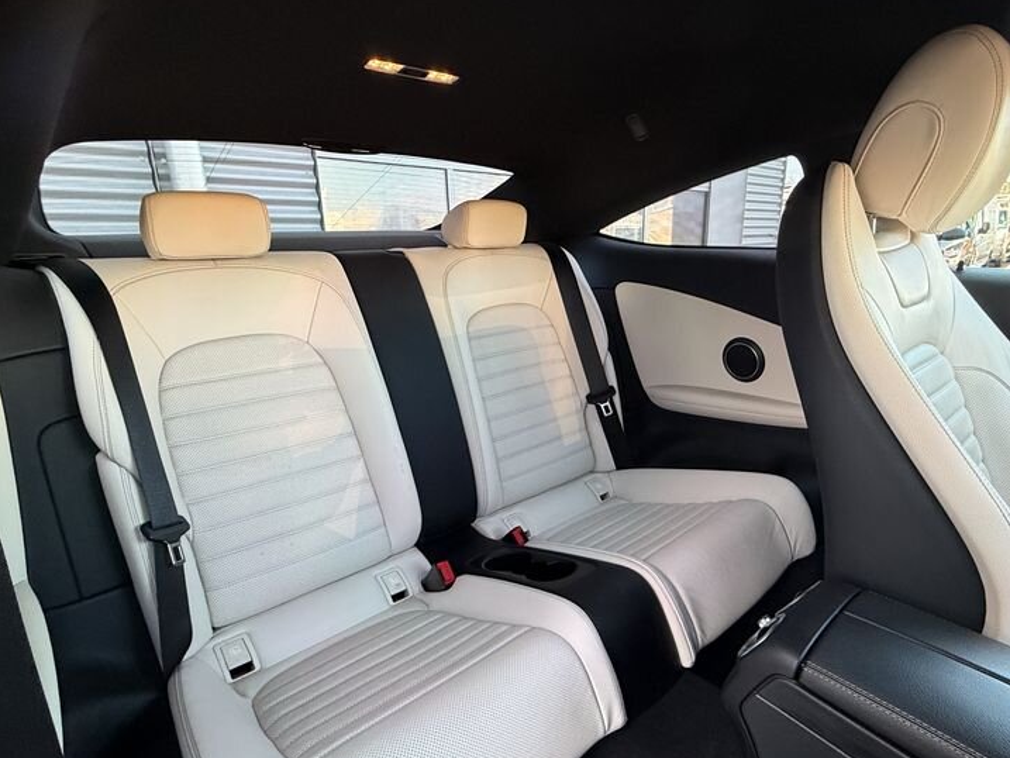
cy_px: 435
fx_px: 584
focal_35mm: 20
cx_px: 516
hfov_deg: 81.7
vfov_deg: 65.6
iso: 320
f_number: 2.2
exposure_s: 1/63
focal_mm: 2.22
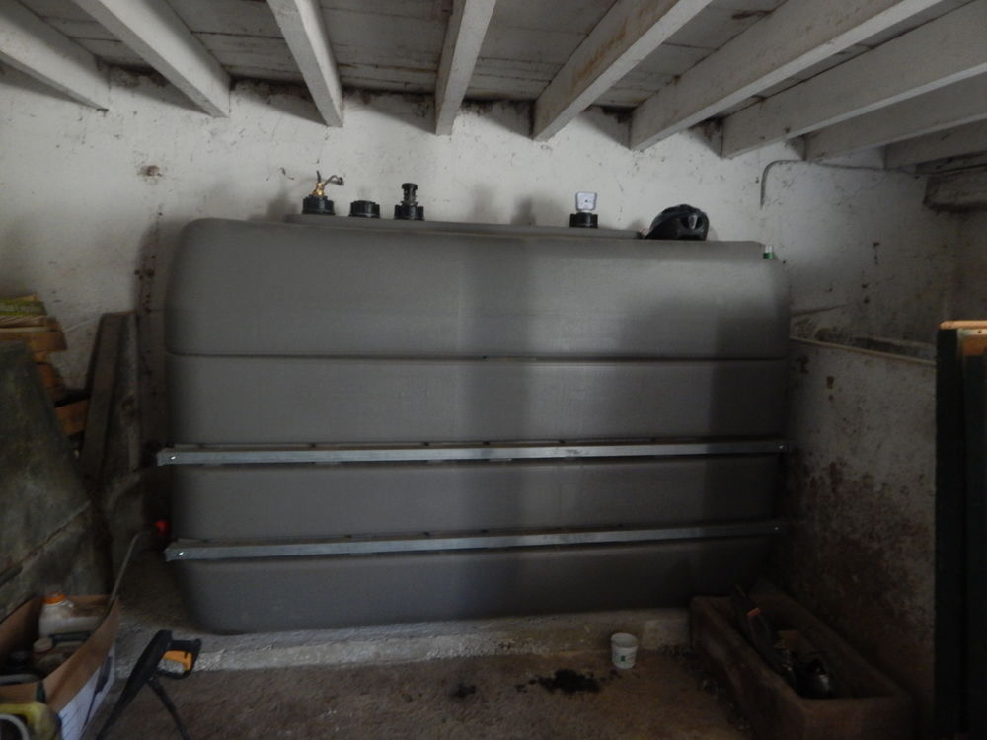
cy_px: 370
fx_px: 627
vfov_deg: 61.1
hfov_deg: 76.4
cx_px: 494
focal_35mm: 22
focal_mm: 4
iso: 400
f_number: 3
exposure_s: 1/15
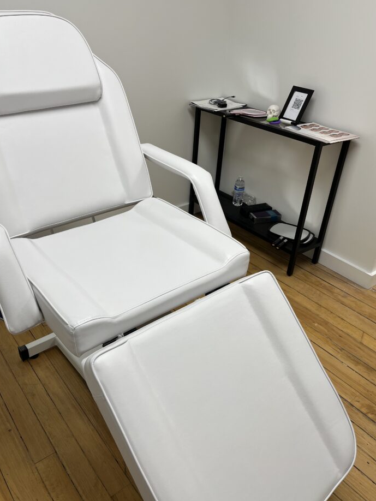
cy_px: 248
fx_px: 420
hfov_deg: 48.2
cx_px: 175
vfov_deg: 61.6
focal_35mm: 29
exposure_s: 1/120
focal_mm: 5.1
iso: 50
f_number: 1.6
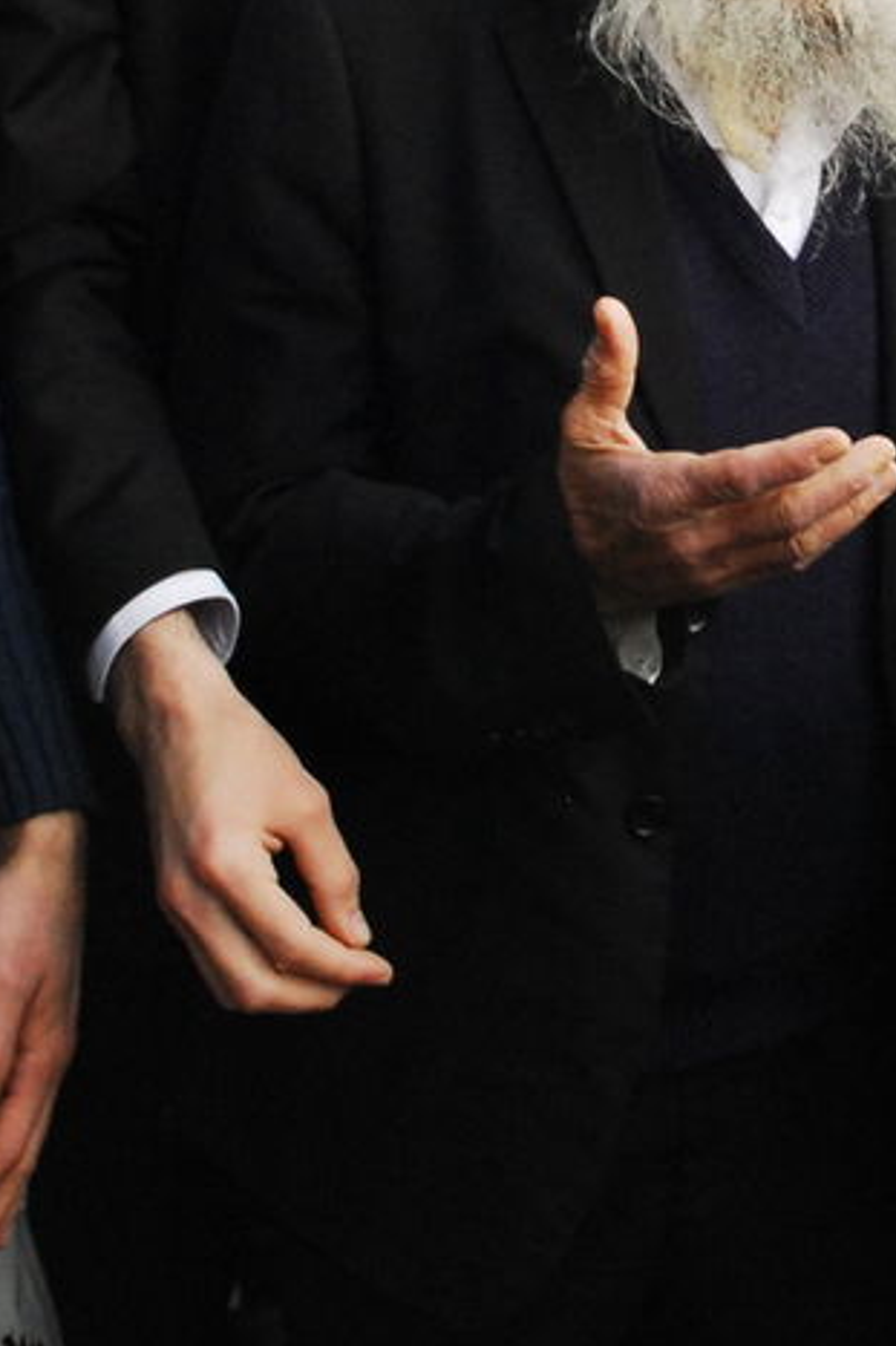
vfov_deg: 30.6
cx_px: 815
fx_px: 2354
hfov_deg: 21.1
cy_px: 163
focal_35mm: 63
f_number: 8
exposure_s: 1/100
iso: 800
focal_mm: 14
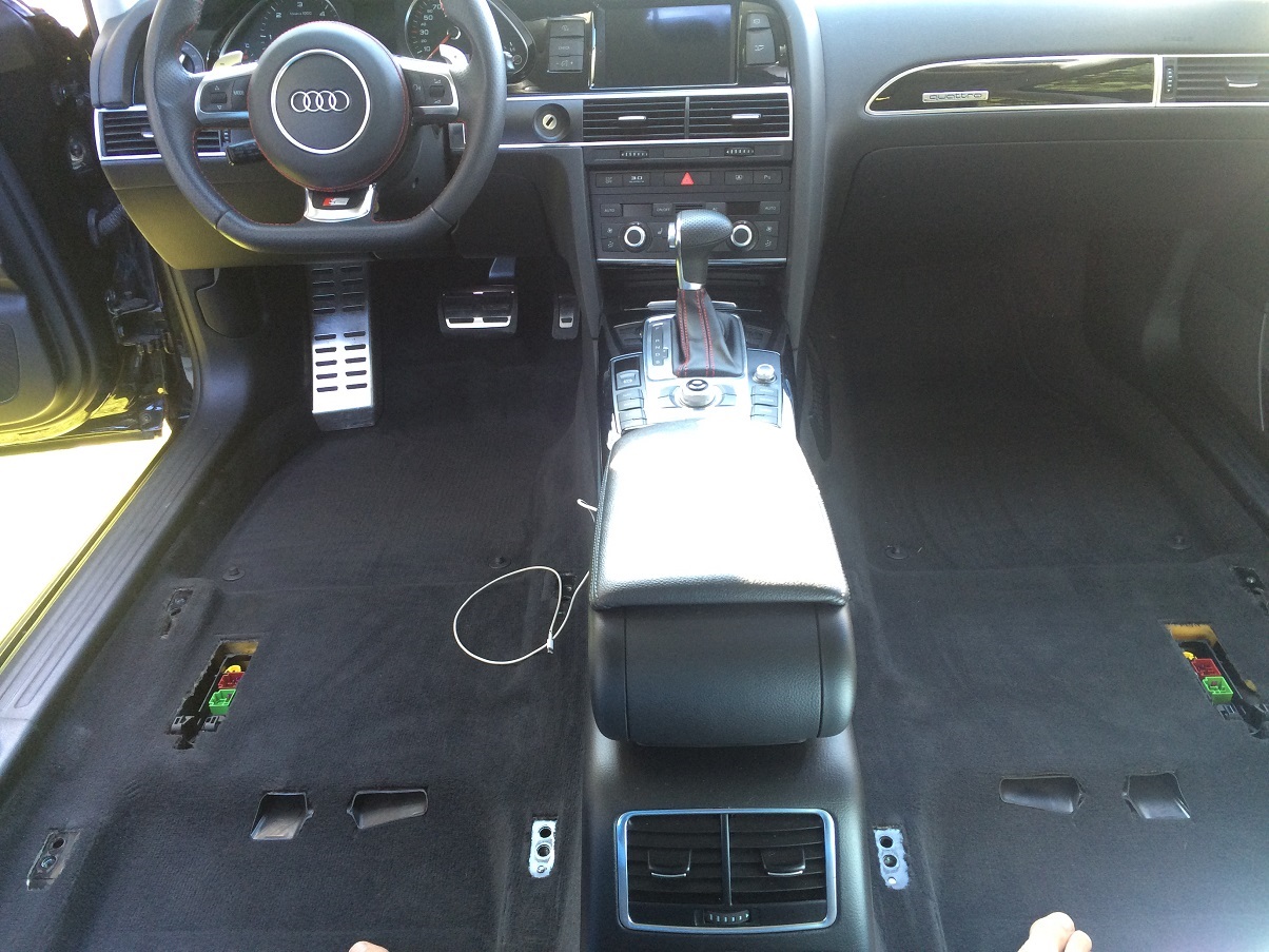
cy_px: 476
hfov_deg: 61.7
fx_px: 1063
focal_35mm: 29
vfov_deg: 48.2
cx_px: 634
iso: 125
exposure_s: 1/33
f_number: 2.2
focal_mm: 4.15
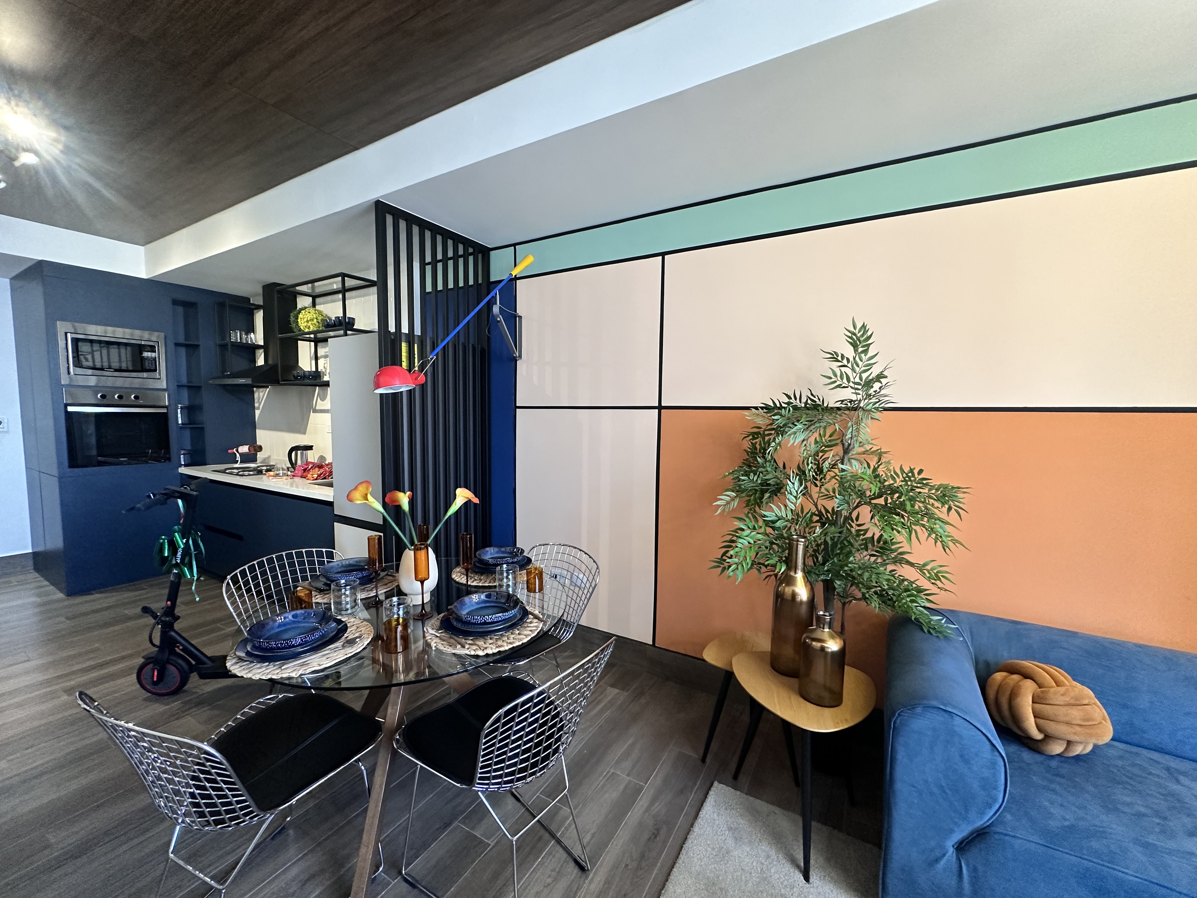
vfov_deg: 85.7
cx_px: 598
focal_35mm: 14
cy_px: 449
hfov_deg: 102.1
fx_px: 484
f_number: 2.2
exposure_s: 1/60
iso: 320
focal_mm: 2.22
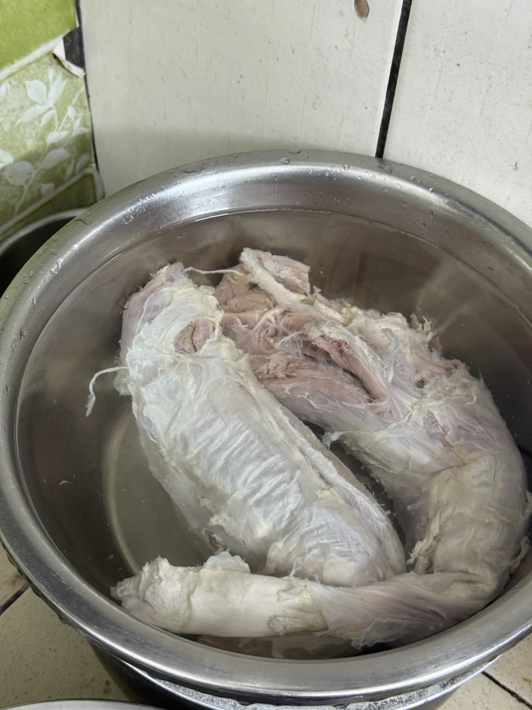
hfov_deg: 30.3
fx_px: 984
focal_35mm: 48
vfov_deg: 39.7
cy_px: 355
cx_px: 266
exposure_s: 1/60
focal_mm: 6.76
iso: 200
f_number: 1.78
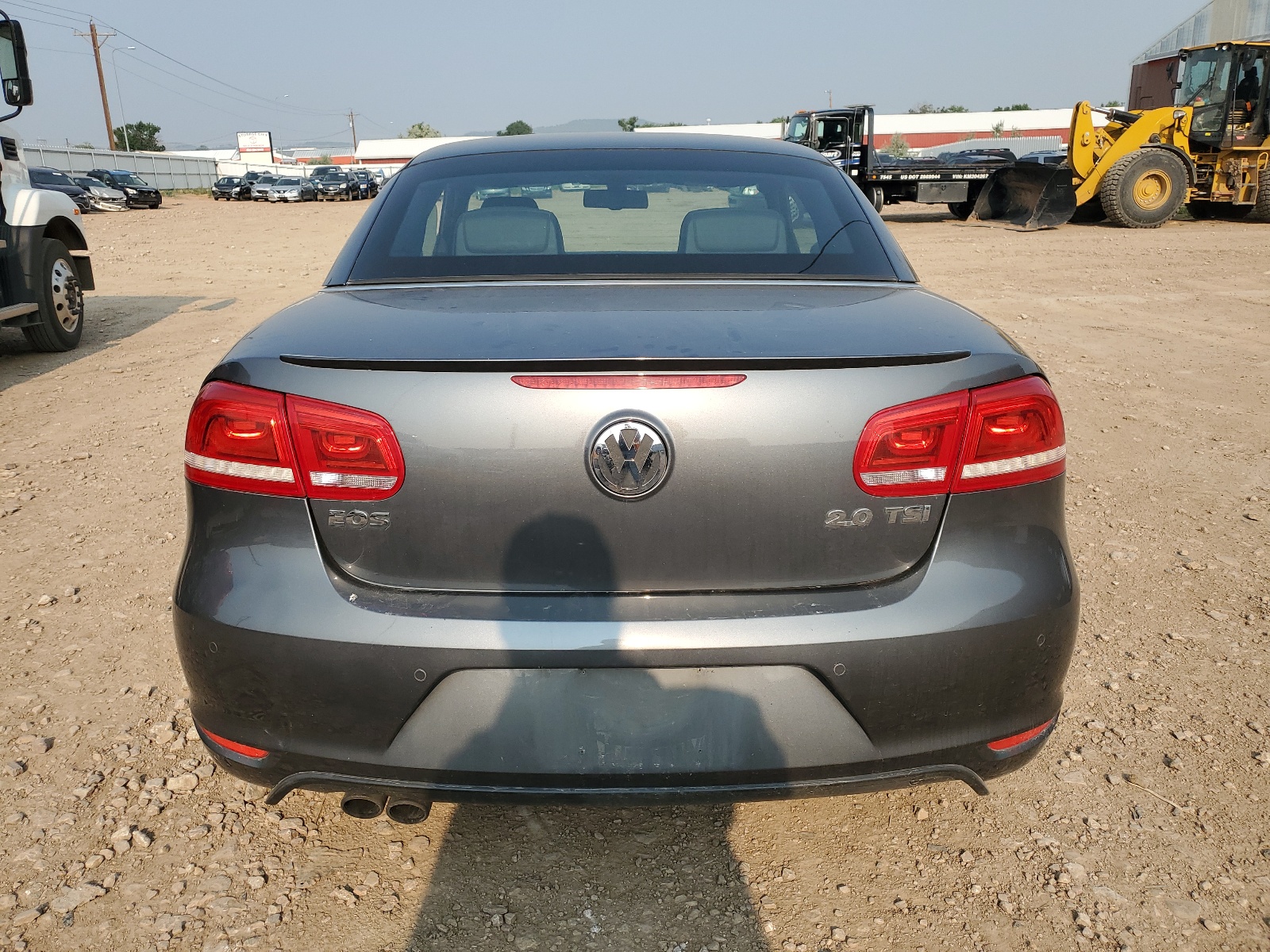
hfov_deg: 67.3
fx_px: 954
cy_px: 476
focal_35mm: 26
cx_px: 635
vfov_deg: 53.1
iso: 50
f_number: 1.5
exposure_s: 1/2500
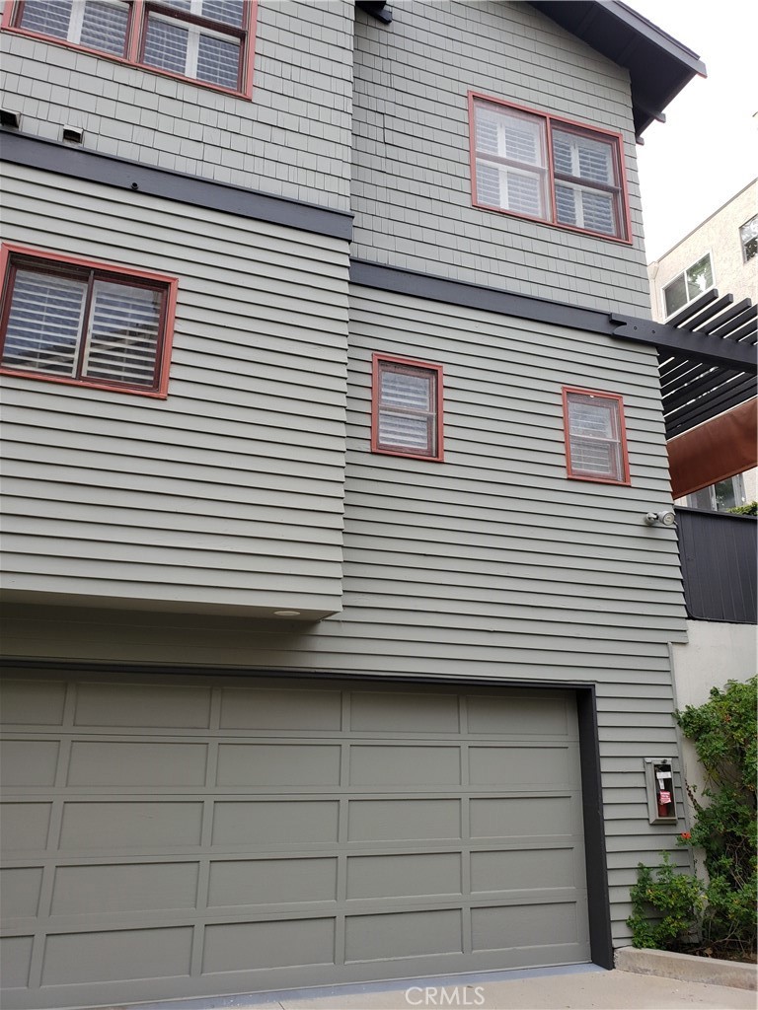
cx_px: 379
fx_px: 759
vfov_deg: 67.3
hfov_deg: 53.1
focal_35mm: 26
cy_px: 505
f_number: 2.4
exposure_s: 1/120
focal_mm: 4.3
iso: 80
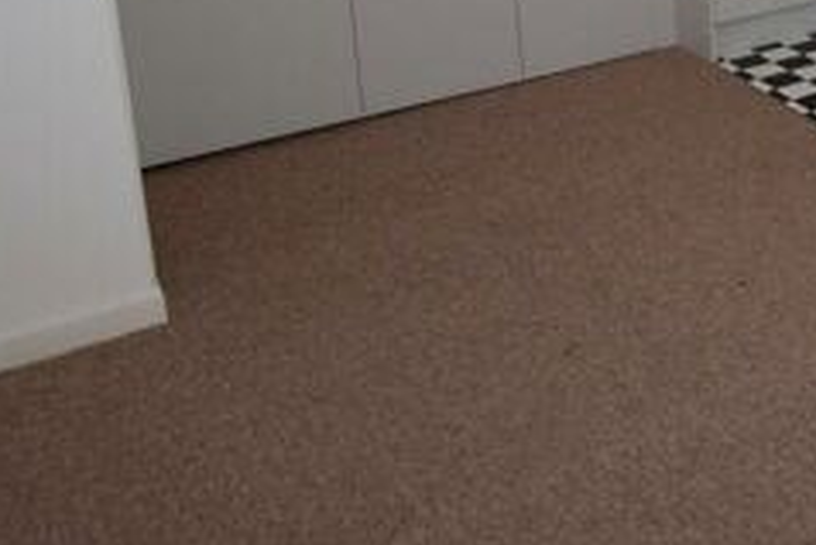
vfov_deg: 24.1
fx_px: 1099
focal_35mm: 48
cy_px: -183
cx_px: 1018
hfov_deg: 32.4
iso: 400
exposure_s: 1/60
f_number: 5.6
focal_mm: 11
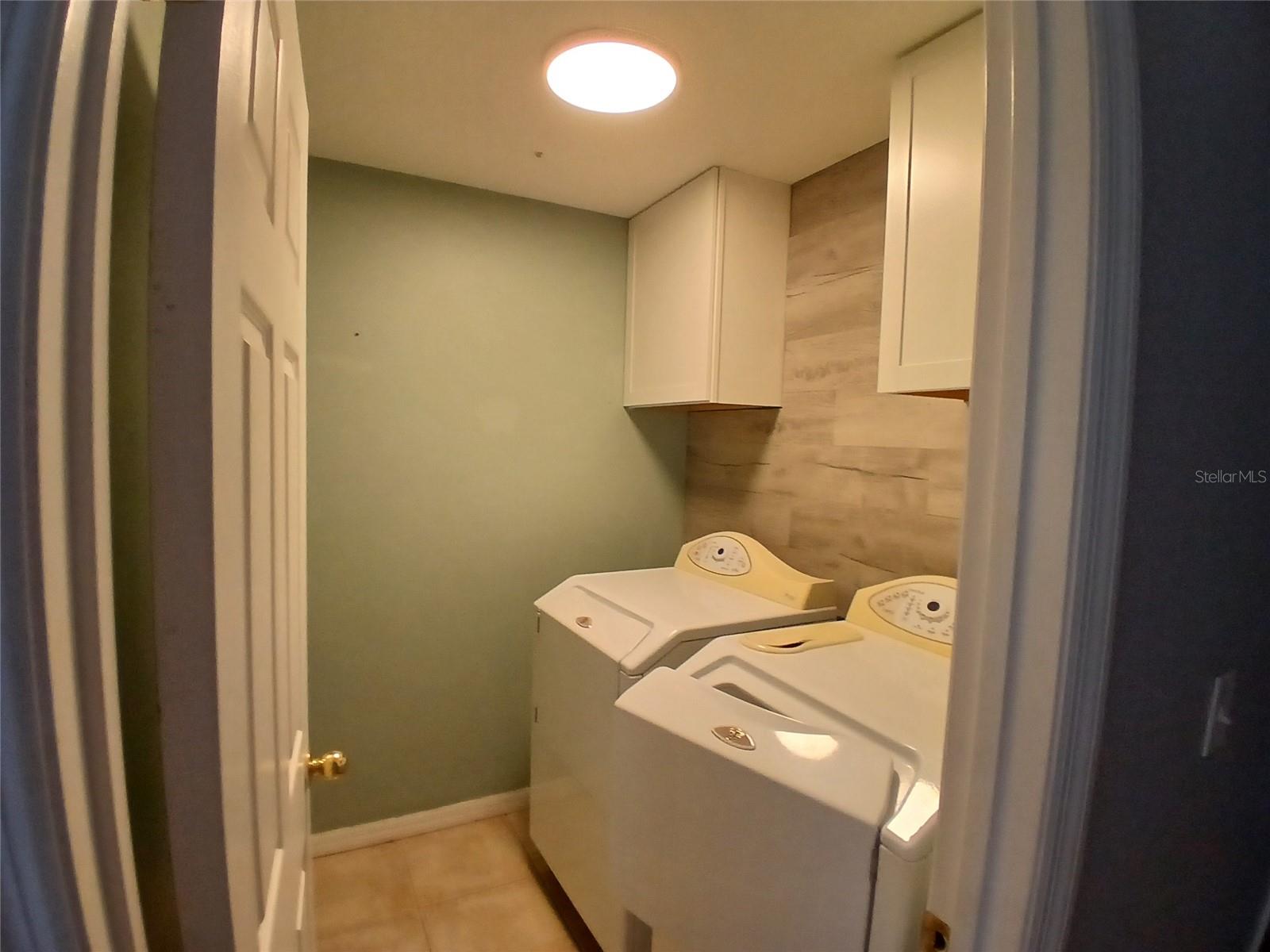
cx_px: 635
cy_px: 476
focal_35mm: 17
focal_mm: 1.4
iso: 160
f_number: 2.2
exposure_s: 1/30
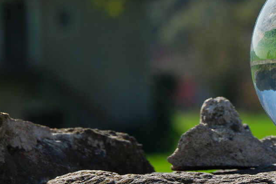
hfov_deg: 5.2
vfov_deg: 3.4
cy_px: -92
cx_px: 119
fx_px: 3043
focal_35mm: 397
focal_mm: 70
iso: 160
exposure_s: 1/320
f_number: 10
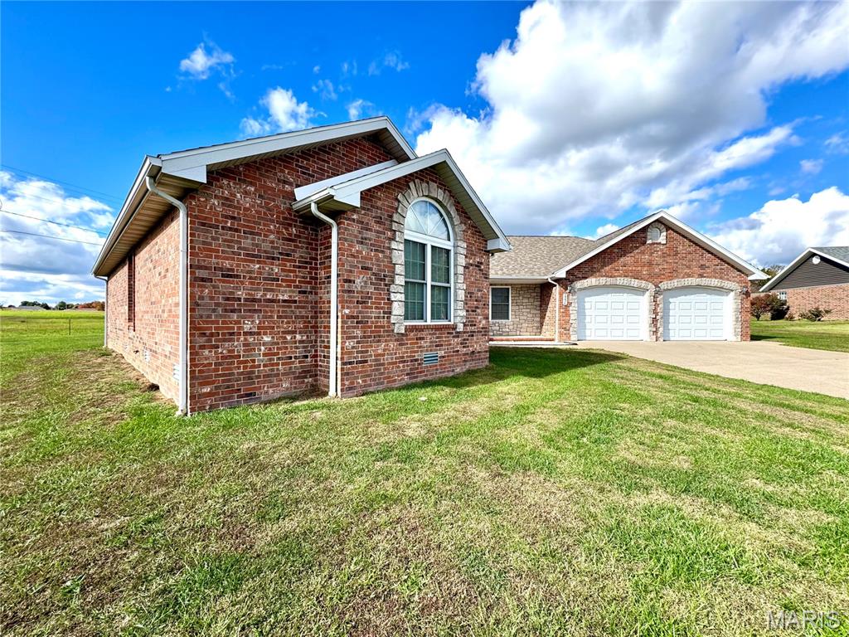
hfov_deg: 102.1
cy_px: 318
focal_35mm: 14
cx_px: 424
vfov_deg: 85.7
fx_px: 343
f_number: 2.2
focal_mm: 2.22
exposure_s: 1/749
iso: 40
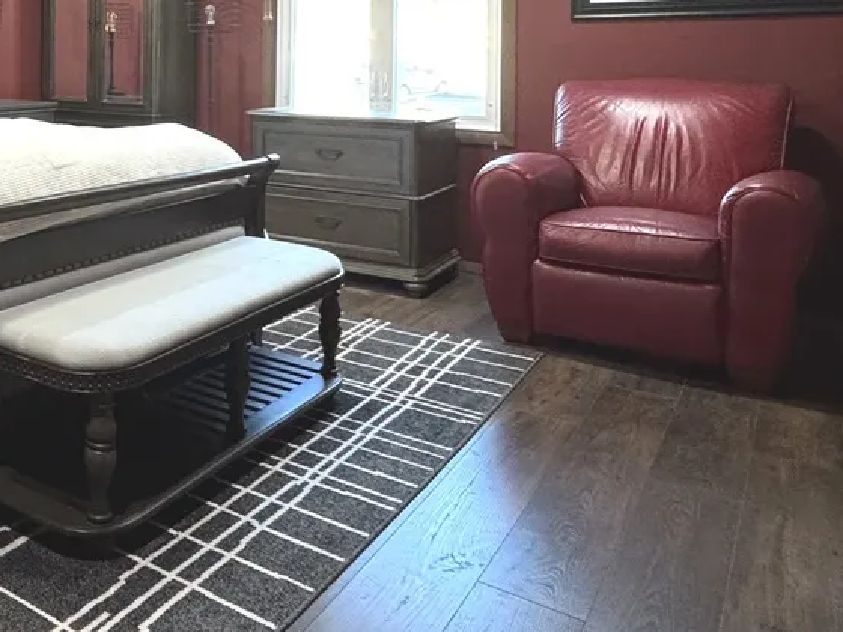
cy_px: 65
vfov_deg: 37.1
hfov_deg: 45.8
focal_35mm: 36
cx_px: 63
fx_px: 877
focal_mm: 2.22
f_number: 2.2
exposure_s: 1/60
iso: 500
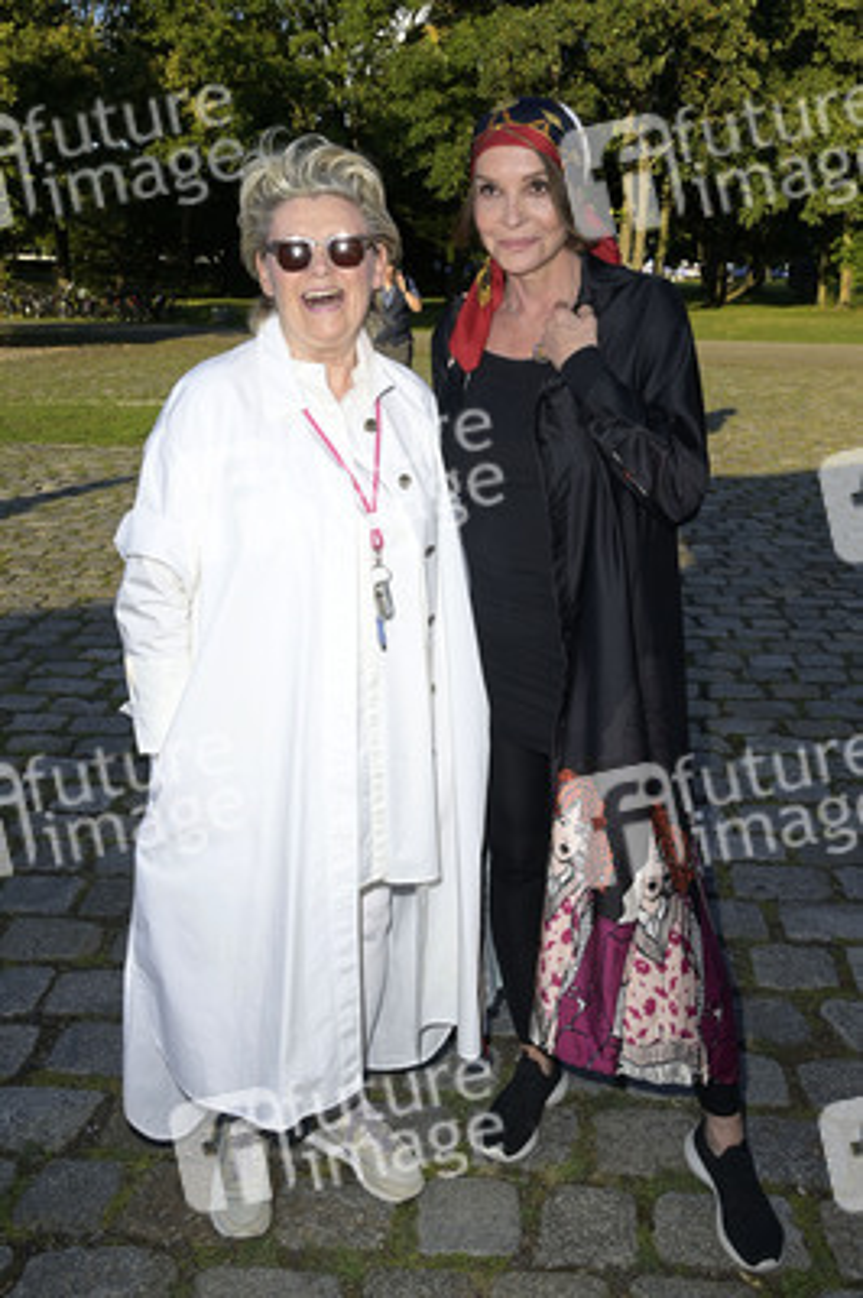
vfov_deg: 60.3
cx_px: 432
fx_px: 1117
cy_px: 649
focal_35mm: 31
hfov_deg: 42.3
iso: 400
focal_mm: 31
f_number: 11
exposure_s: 1/250
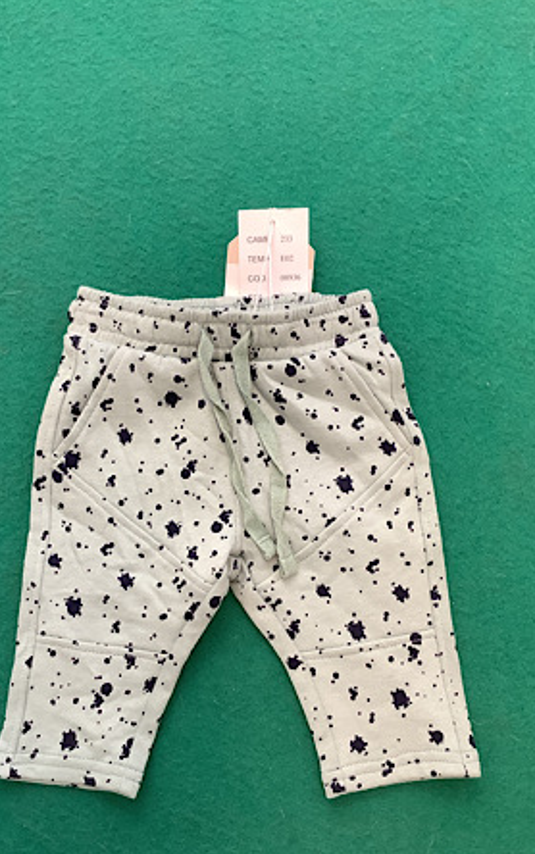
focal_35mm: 37
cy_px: 473
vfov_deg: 52.6
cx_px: 236
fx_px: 862
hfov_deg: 34.4
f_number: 2.4
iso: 80
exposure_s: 1/50
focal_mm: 3.3
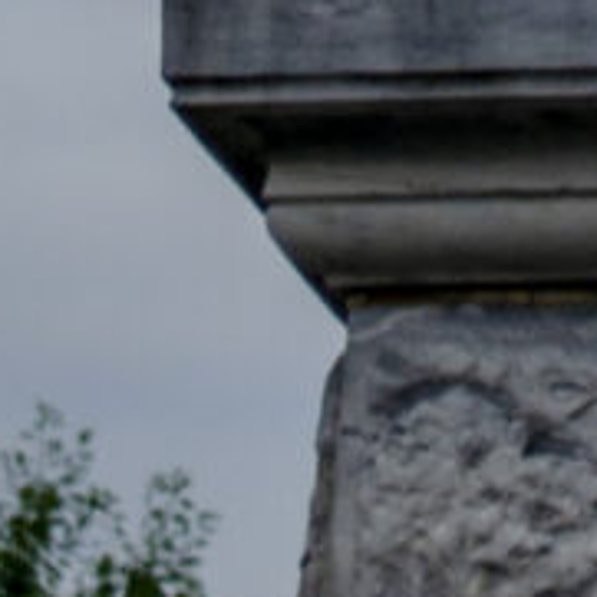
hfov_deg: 2.5
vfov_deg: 2.4
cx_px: 891
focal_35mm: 702
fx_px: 13697
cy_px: -2282
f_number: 7.1
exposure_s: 1/200
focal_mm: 52
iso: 200
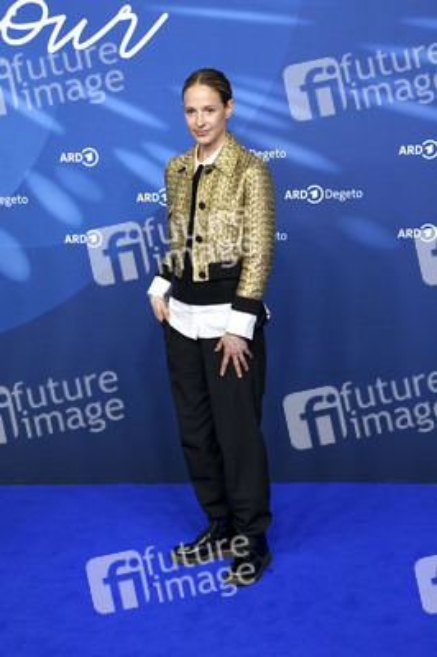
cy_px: 328
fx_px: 1003
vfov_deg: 36.3
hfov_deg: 24.6
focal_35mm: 55
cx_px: 218
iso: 800
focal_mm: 55
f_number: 4
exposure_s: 1/320
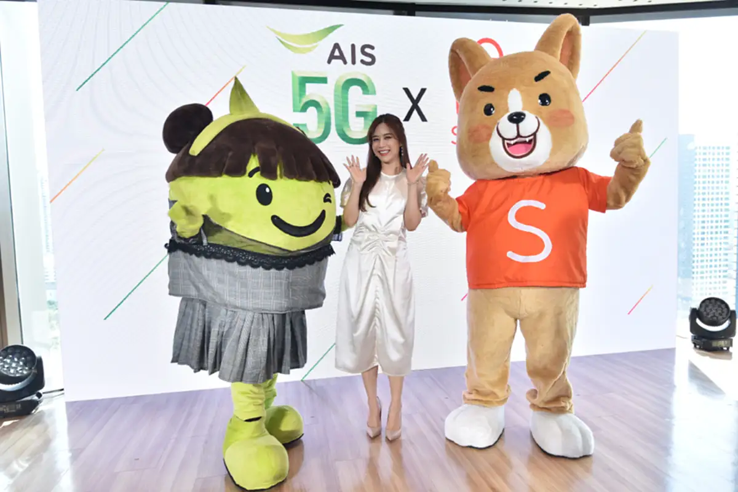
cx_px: 369
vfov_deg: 55.1
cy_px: 246
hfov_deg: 76.1
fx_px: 471
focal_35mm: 23
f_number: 5
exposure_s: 1/80
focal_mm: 23
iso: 250
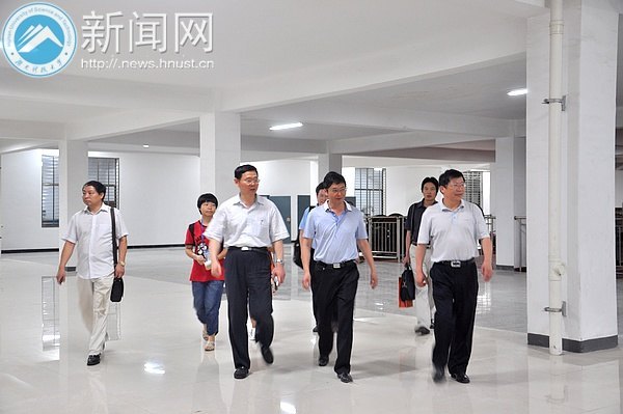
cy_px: 207
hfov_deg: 43.6
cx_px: 312
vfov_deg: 29.8
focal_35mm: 45
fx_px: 778
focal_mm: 30
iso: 400
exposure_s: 1/20
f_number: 4.2
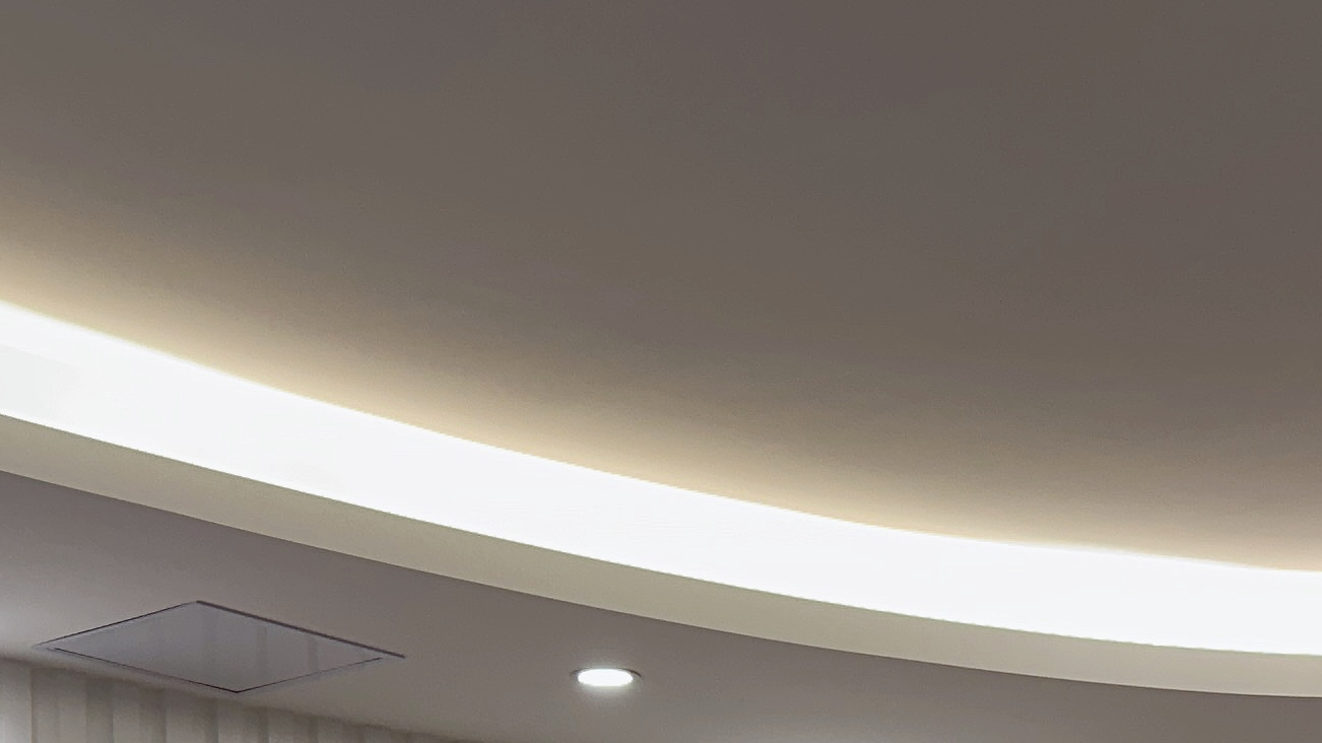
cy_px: 1439
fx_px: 2839
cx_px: 797
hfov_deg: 26.2
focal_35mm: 81
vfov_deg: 13.1
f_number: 1.78
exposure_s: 1/100
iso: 125
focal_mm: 6.86
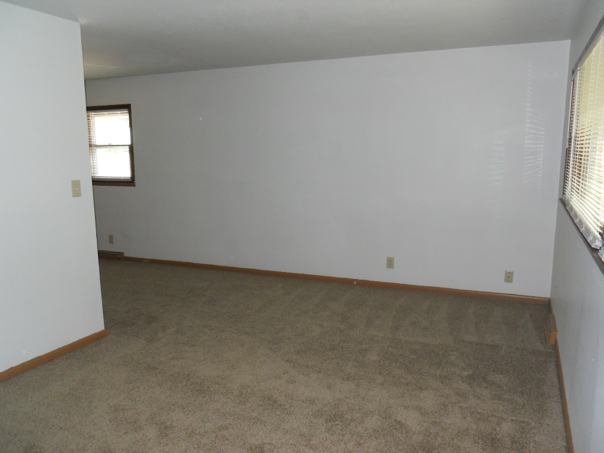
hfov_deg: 63.4
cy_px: 226
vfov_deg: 49.7
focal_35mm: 28
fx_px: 489
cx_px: 302
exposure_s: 1/25
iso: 250
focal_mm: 5
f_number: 2.7
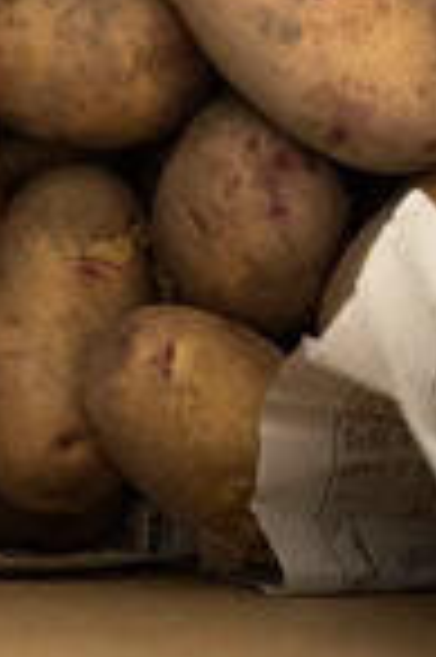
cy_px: -135
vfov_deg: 24.7
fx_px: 1347
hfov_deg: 18.3
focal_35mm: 74
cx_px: 112
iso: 800
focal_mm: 4.25
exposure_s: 1/30
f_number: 1.8
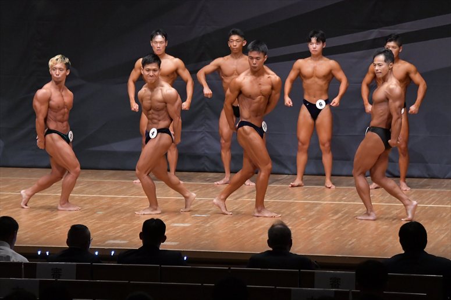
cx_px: 226
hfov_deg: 11.0
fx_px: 2342
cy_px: 150
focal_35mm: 187
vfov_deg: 7.3
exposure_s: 1/400
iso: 6400
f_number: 5.6
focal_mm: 125
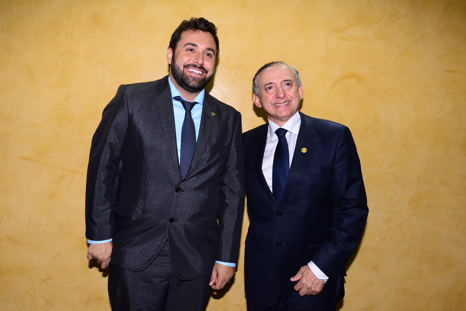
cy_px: 156
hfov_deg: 61.9
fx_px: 388
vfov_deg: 43.6
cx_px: 233
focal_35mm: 30
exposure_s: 1/160
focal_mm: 30
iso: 1250
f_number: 4.5
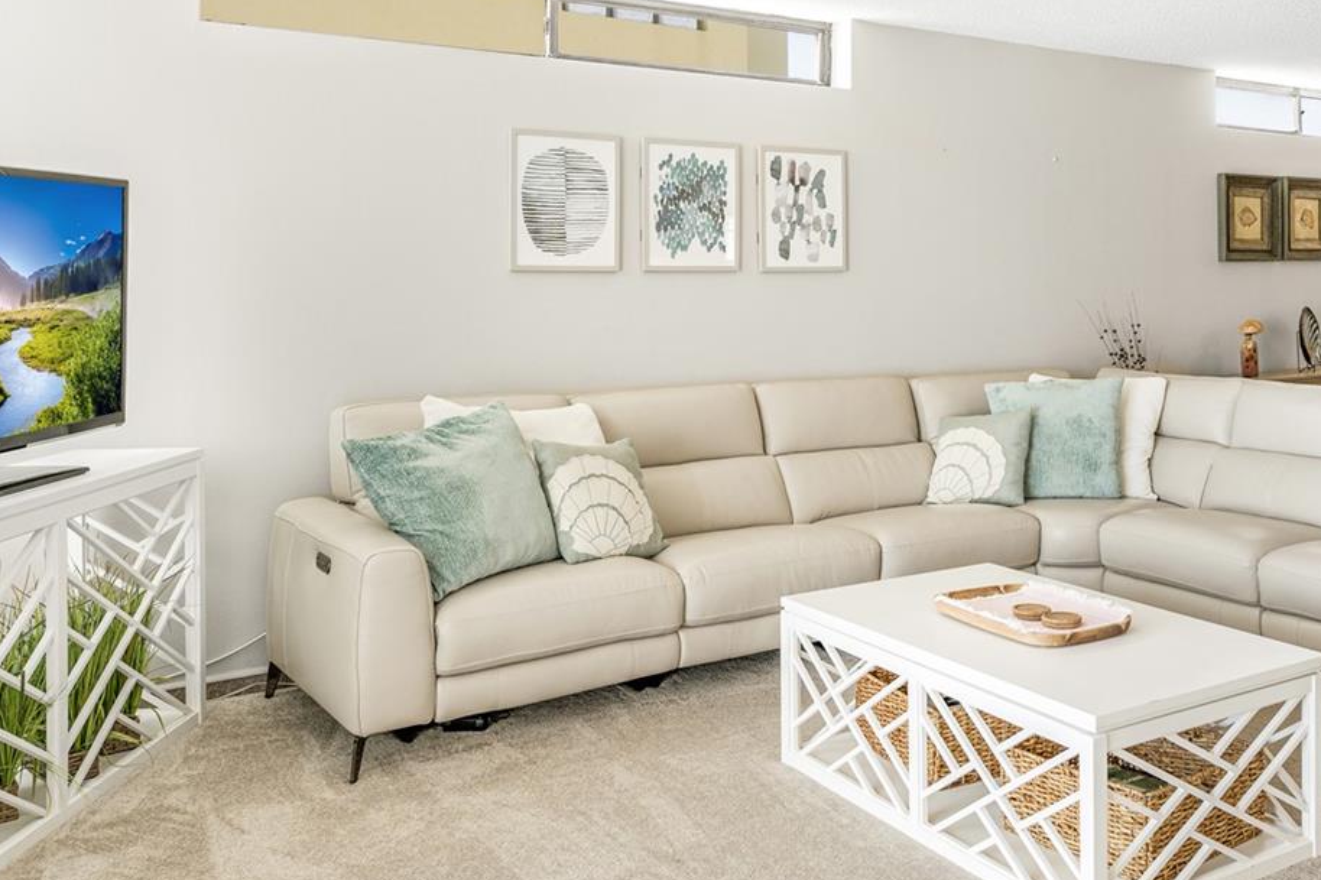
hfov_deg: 51.9
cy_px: 364
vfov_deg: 37.7
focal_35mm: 35
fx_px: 1284
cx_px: 1006
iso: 125
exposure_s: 1/40
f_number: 3.5
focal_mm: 20
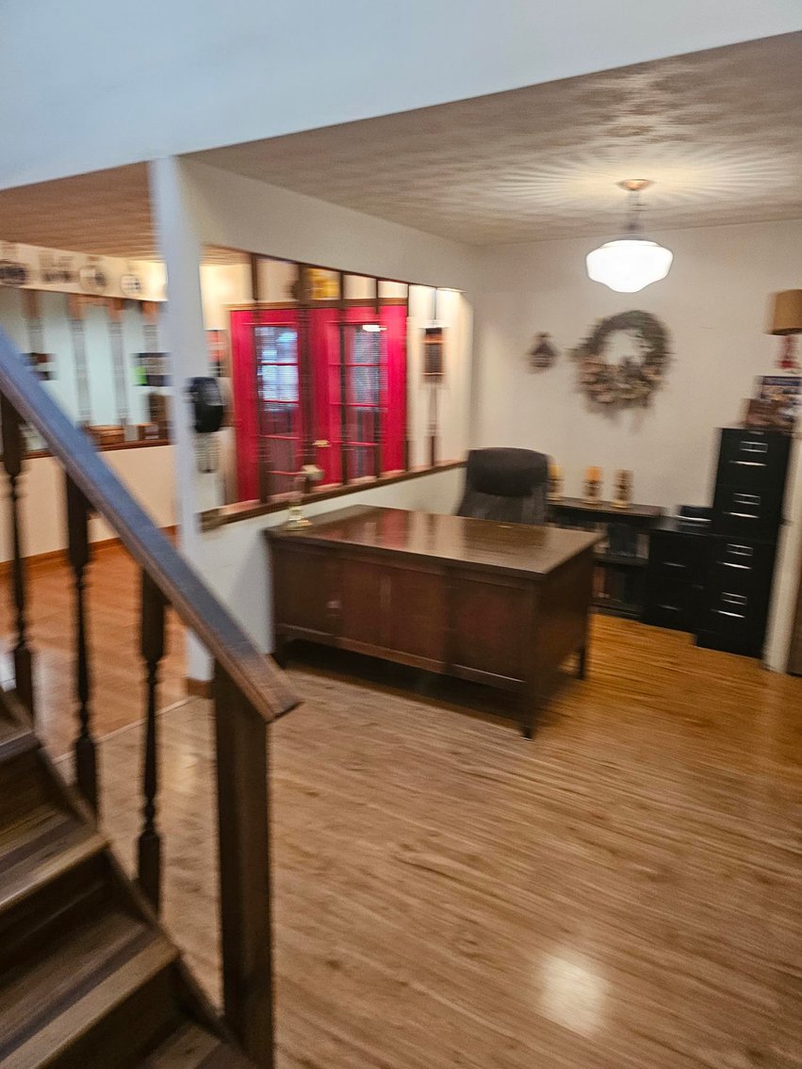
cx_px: 401
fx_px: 711
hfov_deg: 58.9
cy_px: 534
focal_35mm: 23
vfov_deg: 73.9
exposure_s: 1/30
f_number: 1.7
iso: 640
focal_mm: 6.3
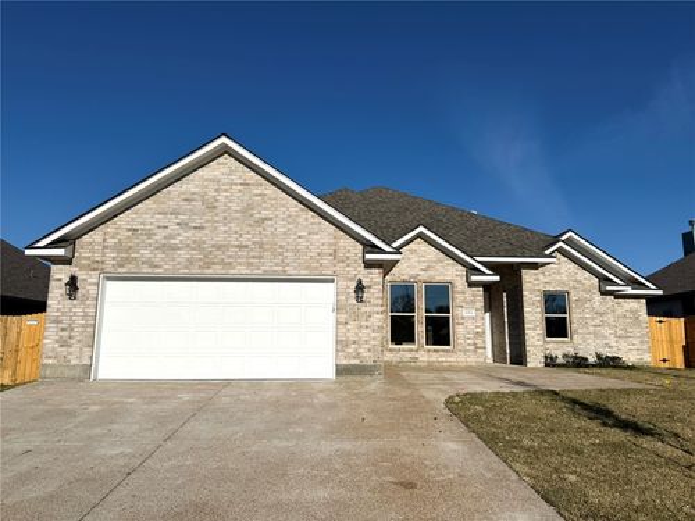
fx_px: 482
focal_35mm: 24
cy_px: 260
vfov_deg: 56.8
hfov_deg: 71.6
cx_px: 348
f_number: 1.78
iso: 64
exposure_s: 1/14286
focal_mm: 6.76
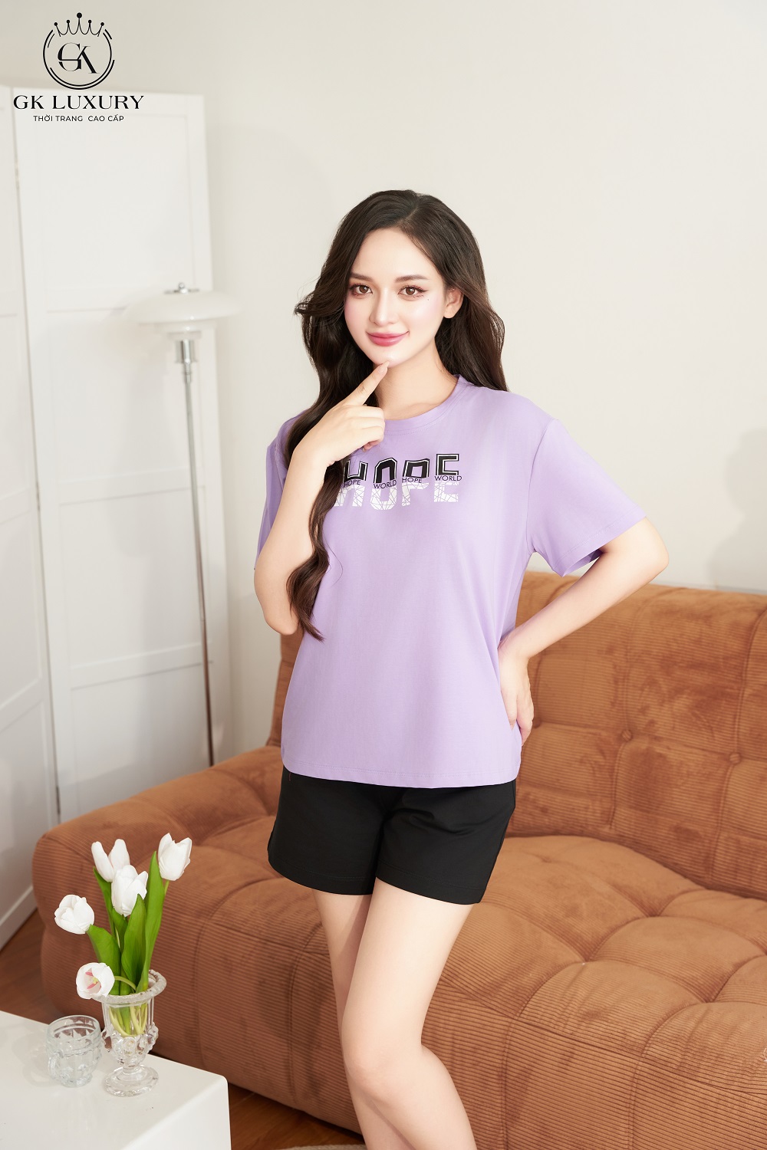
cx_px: 384
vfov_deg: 38.8
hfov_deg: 26.4
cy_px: 575
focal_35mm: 51
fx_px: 1633
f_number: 5
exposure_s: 1/160
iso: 500
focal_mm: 51.1
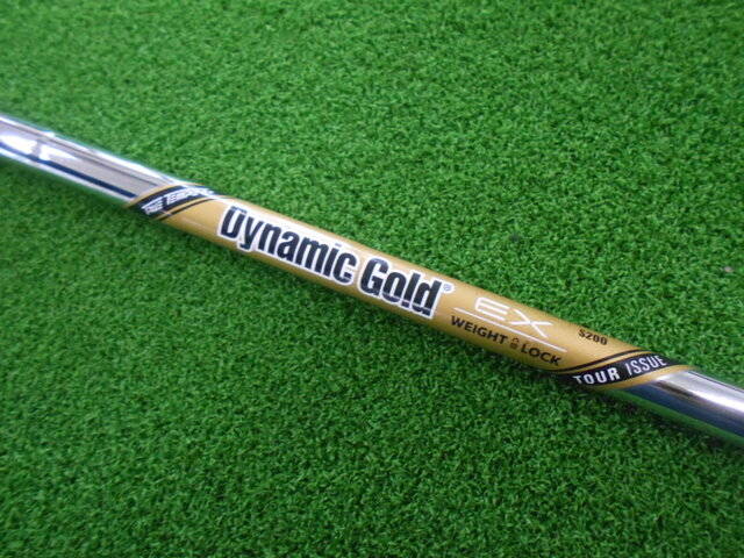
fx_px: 559
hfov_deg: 67.3
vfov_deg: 53.1
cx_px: 372
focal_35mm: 26
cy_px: 279
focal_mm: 4.6
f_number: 3.2
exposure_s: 1/80
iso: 800
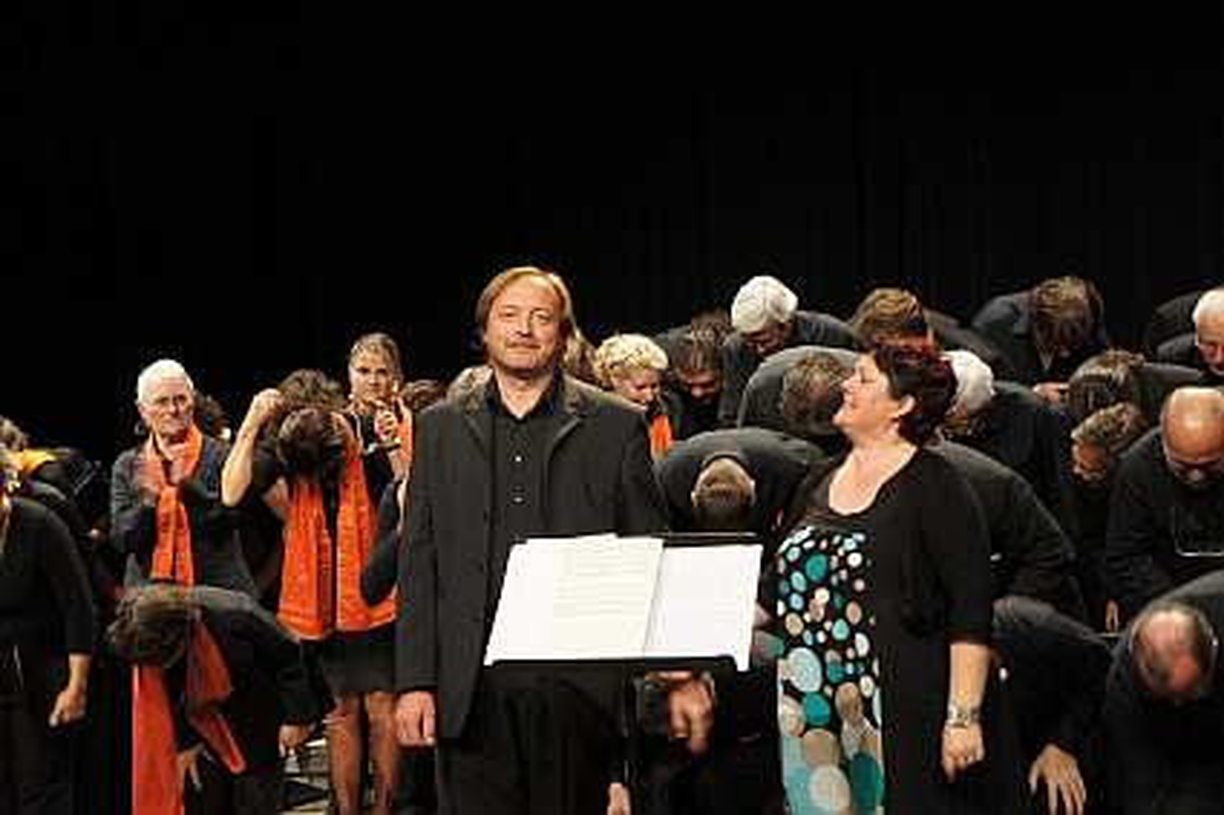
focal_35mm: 82
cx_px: 612
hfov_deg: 24.6
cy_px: 408
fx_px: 2804
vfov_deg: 16.5
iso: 1600
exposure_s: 1/50
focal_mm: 55
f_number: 5.6
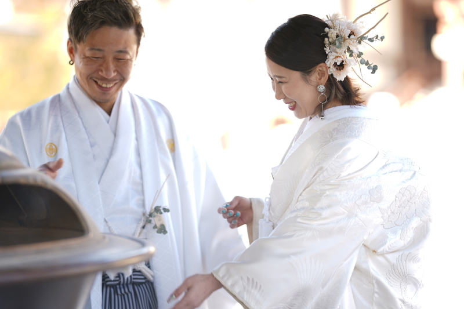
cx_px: 232
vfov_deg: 10.2
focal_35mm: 135
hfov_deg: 15.2
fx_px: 1740
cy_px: 154
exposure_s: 1/100
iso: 50
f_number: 1.8
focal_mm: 135
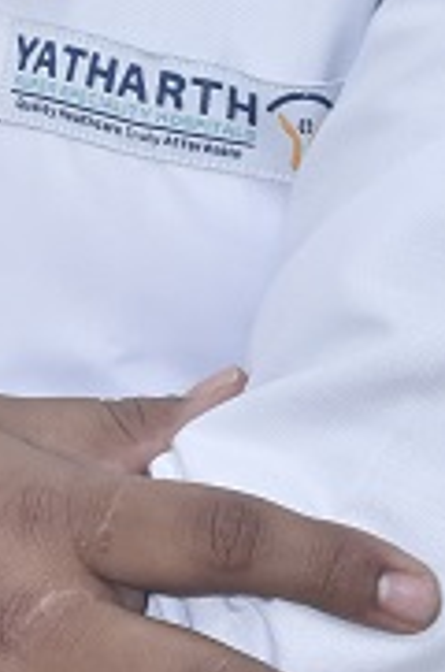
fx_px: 5565
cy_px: -453
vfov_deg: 6.8
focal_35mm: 299
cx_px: 4
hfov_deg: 4.6
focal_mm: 48
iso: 400
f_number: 10
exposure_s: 1/125
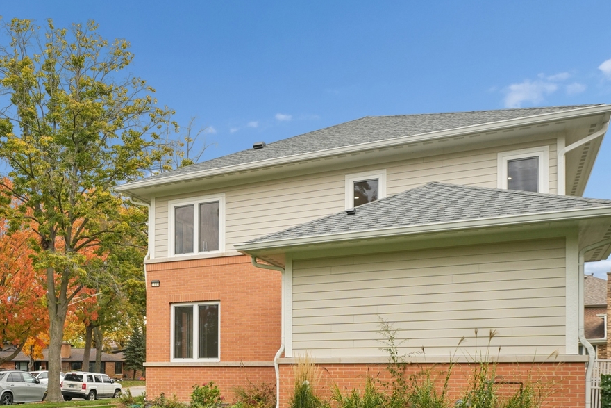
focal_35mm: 37
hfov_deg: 50.3
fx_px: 622
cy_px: 349
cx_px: 159
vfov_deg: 34.7
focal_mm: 19.9
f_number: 7.1
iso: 400
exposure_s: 1/200
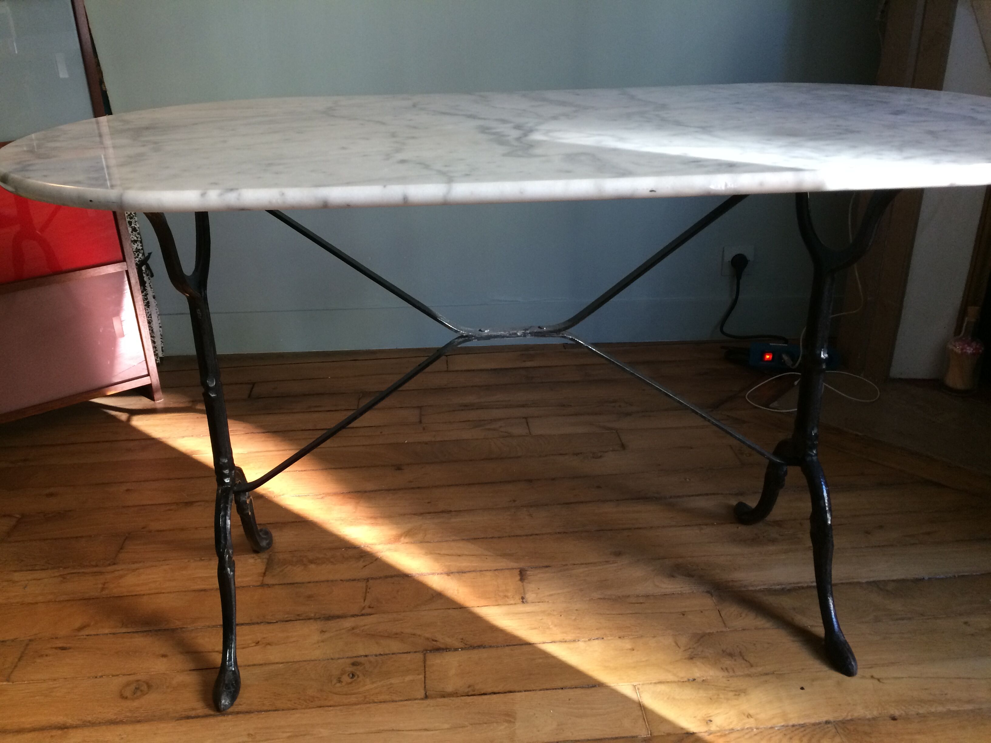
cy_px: 372
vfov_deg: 48.2
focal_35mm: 29
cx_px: 496
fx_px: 830
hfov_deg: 61.7
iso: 200
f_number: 2.2
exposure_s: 1/33
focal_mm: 4.15
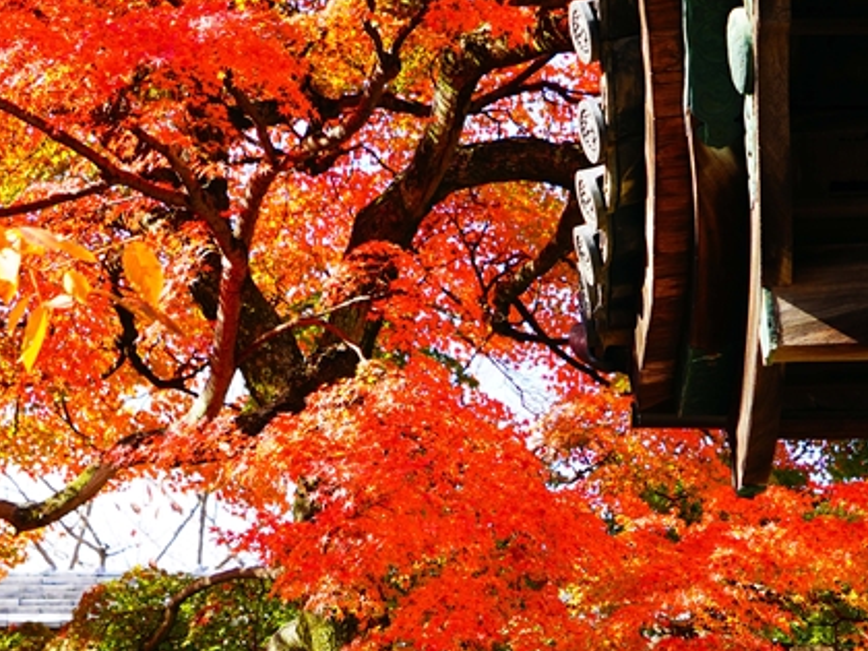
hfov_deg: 13.2
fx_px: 3761
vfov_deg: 9.8
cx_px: 439
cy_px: 663
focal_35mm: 150
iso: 125
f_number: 5.6
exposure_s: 1/90
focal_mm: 82
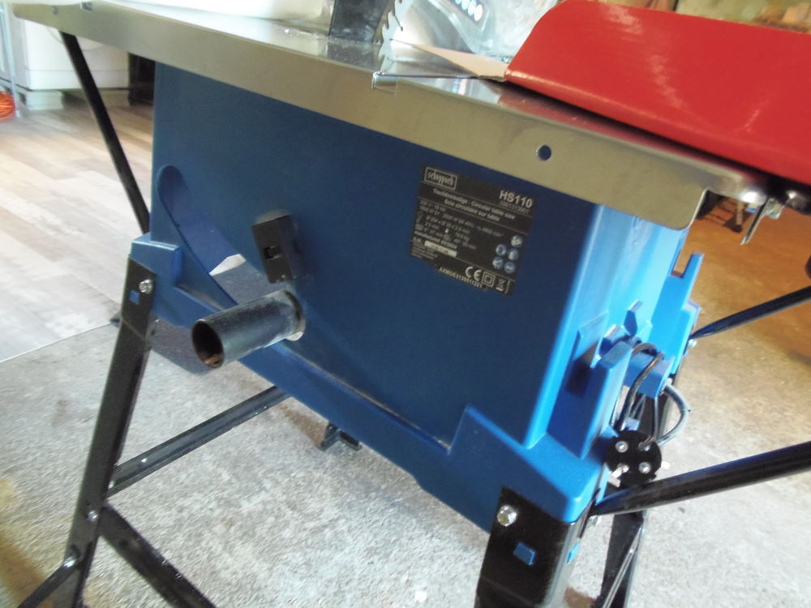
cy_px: 304
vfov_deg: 56.8
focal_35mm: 24
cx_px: 406
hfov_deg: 71.6
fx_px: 562
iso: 500
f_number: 2.9
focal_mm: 4.3
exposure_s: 1/8
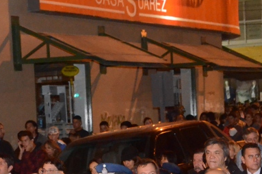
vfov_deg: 7.6
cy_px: 161
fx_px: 1310
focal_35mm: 180
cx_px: 177
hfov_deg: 11.4
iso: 6400
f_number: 6.3
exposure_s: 1/60
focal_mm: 45
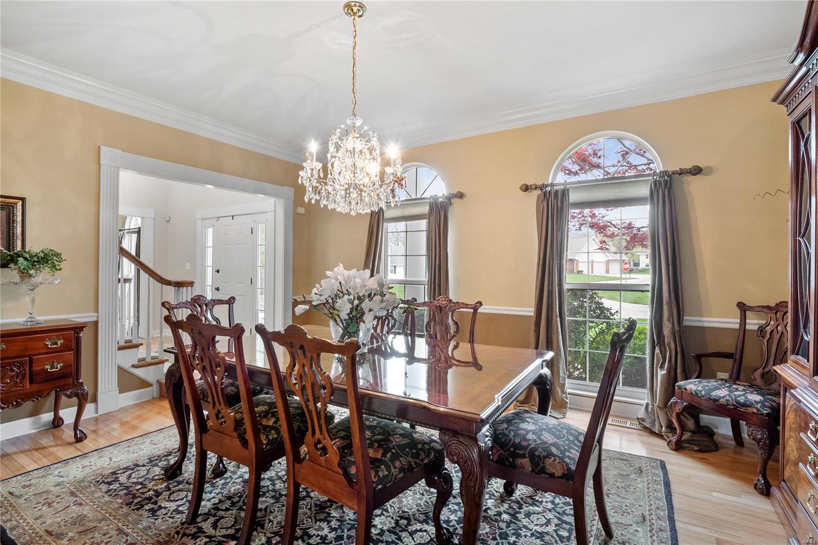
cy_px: 272
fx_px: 363
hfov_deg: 96.7
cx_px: 409
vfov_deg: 73.7
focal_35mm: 16
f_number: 8
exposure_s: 1/1.25
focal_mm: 8
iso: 400
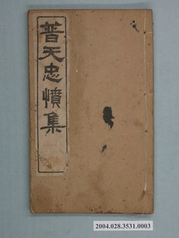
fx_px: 600
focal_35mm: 87
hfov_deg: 17.0
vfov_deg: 22.5
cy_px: 119
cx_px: 90
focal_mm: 18
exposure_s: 1/30
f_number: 5.9
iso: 200
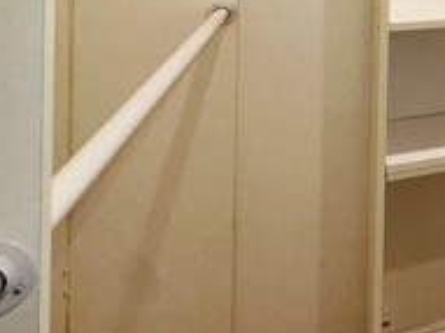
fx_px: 604
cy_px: -86
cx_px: 659
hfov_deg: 28.0
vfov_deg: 26.7
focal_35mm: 47
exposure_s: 1/138
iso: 32
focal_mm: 2.22
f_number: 2.2
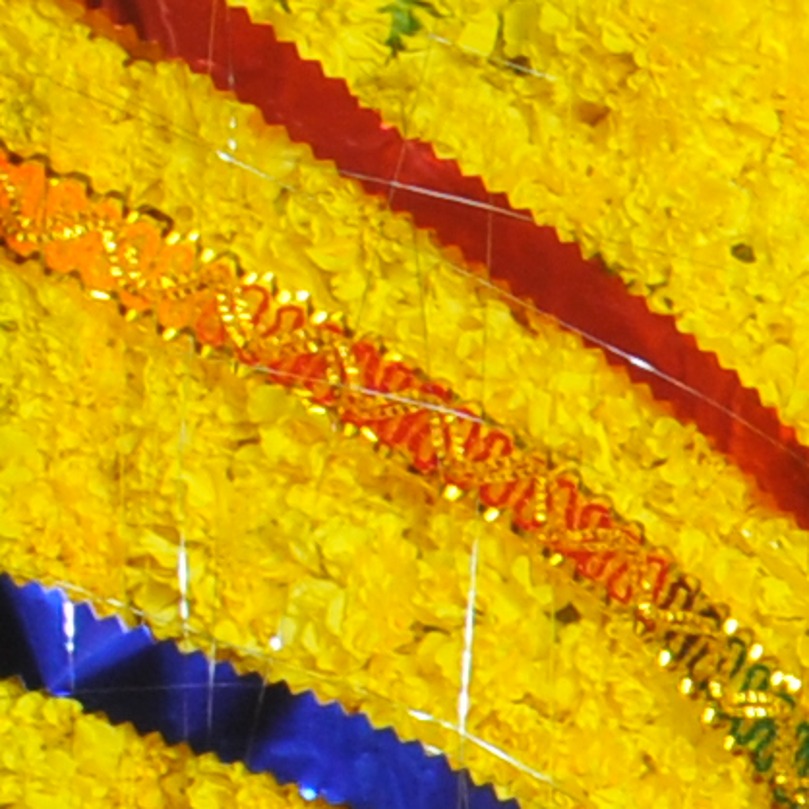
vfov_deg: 7.0
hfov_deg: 6.3
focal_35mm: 235
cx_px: 3046
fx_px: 6214
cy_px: 2050
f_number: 13
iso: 320
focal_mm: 18
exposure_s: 1/80
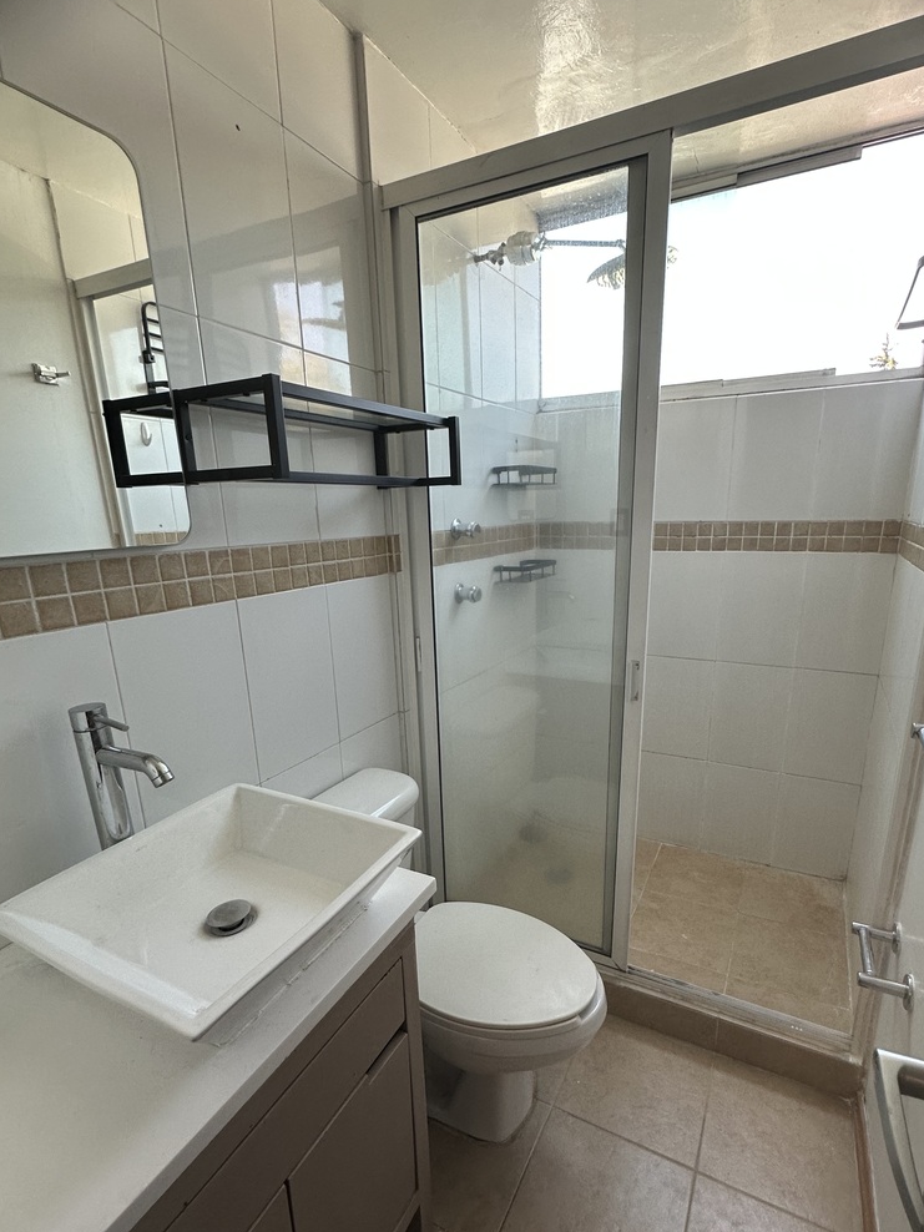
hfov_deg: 74.7
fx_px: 605
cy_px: 670
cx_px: 490
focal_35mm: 17
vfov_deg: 90.8
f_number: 2.2
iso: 160
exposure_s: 1/120
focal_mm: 2.22
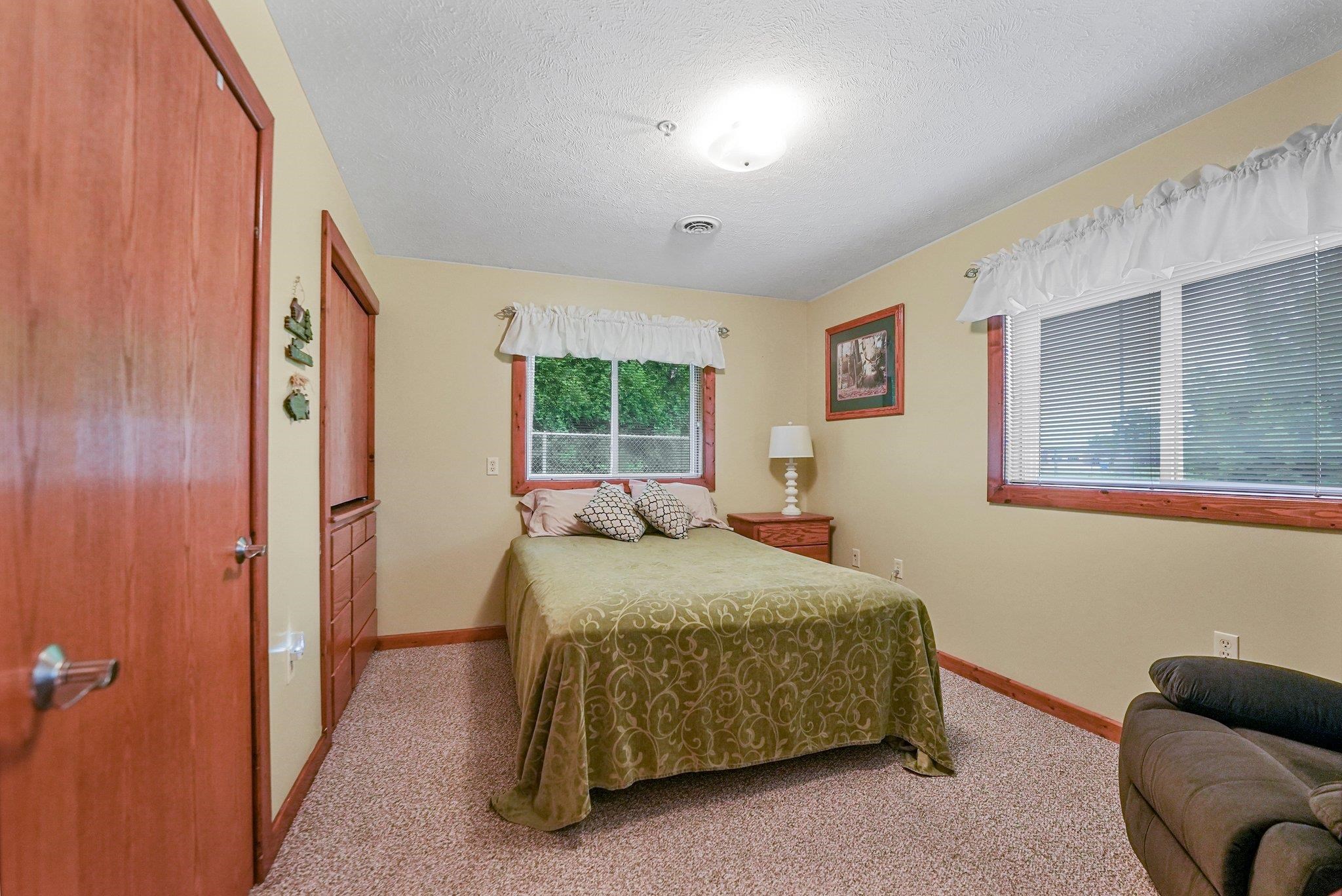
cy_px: 448
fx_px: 522
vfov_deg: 81.3
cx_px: 671
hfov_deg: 104.2
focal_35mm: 14
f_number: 3.5
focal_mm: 14
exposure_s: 1/250
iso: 2500
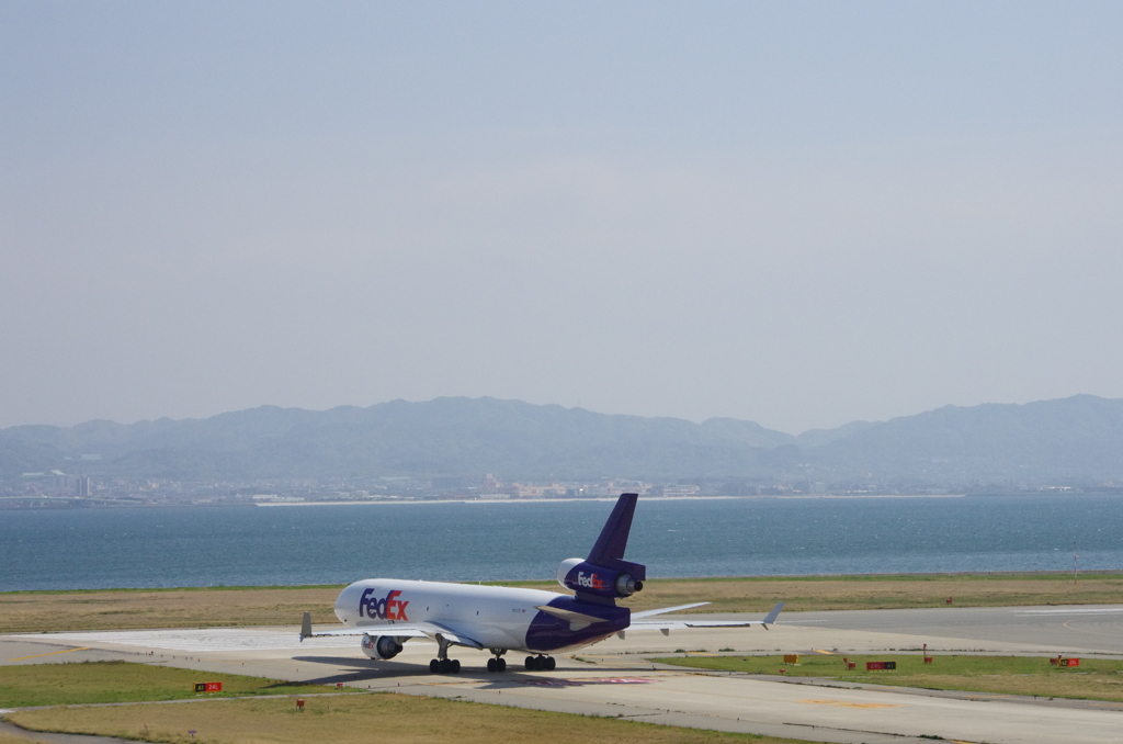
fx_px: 3642
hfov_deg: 17.5
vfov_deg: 11.7
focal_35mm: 117
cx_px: 562
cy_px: 372
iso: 1600
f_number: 11
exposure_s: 1/3200
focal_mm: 77.5
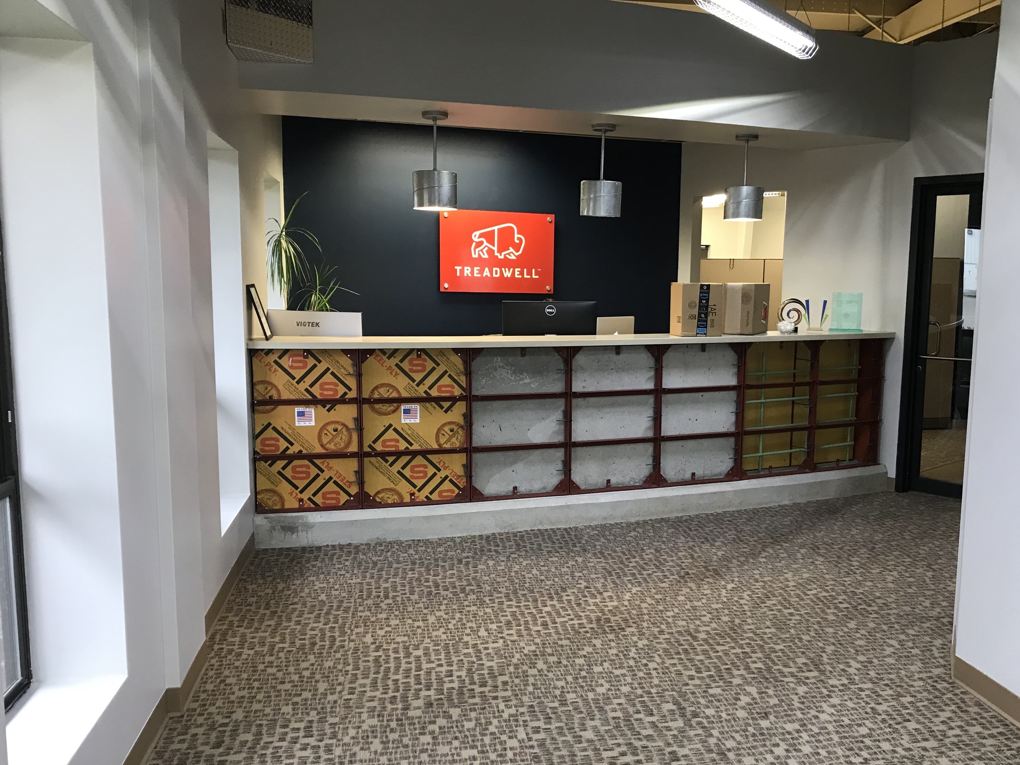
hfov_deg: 55.1
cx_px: 585
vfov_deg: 42.9
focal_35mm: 33
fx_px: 972
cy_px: 418
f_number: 1.8
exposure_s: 1/20
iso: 40
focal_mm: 3.99
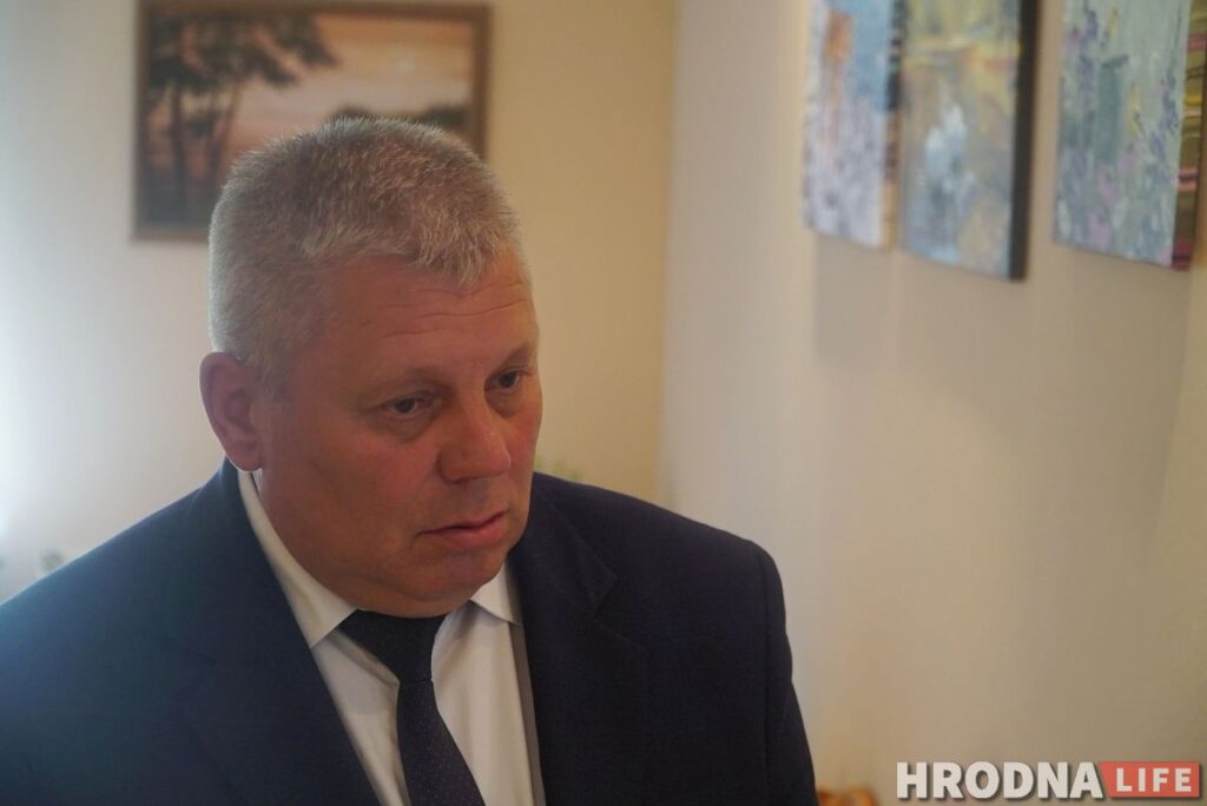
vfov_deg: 18.2
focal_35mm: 75
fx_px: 2516
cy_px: 403
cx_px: 604
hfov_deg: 27.0
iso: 1600
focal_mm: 50
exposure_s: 1/200
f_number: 4
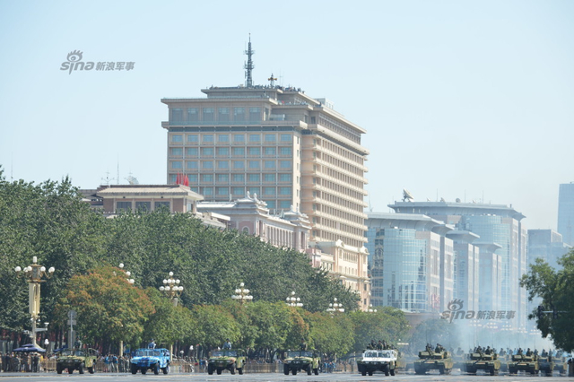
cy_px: 191
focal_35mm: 170
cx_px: 287
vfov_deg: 8.1
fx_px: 2709
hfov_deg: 12.1
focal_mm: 170
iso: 200
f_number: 8
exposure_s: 1/400
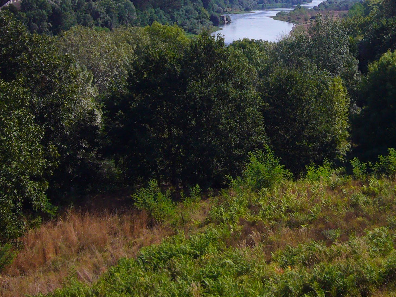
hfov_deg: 35.2
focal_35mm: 54
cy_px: 35
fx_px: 618
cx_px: 260
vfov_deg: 26.2
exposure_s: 1/500
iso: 80
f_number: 5.6
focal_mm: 4.6
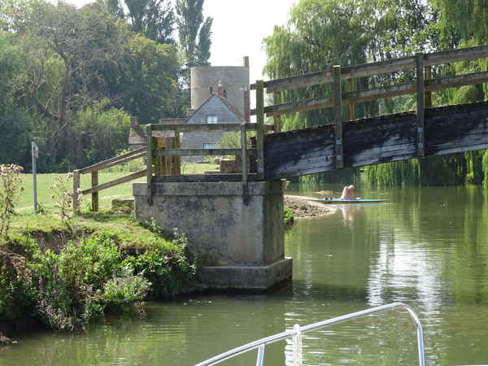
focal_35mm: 88
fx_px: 1241
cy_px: 183
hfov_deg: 22.3
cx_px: 244
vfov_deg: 16.8
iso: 80
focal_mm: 14.99
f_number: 5
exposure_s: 1/125
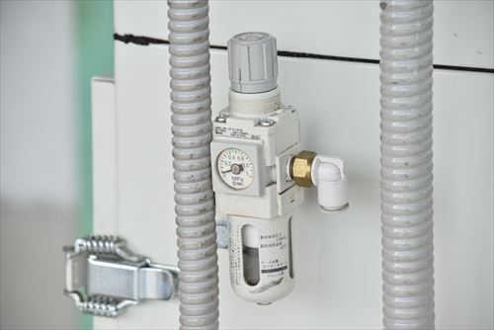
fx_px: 2018
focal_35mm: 147
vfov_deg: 9.3
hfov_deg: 14.0
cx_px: 247
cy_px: 165
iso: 1250
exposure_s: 1/1250
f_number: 6.3
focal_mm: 98
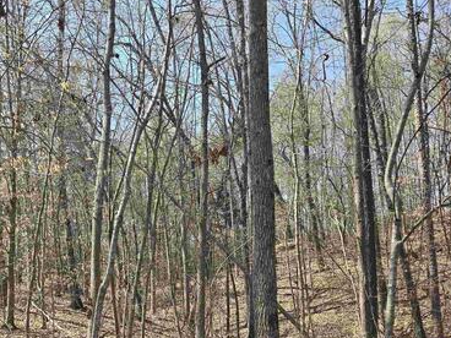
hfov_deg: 44.7
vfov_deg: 34.8
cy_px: 274
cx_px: 97
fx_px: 521
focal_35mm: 40
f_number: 1.7
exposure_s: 1/344
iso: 12
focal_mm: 6.3
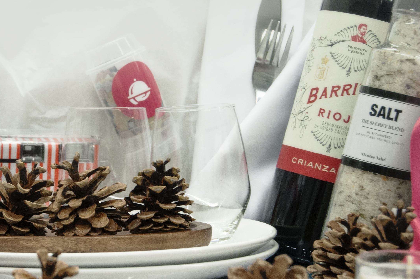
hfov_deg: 19.8
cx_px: 137
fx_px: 1200
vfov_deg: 13.2
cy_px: 201
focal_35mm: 103
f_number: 4.5
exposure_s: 1/40
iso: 500
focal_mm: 35
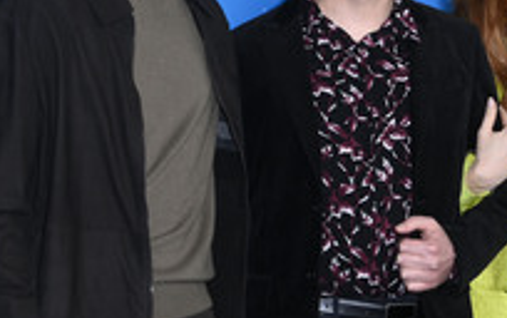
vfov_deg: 8.1
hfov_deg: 12.8
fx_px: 2241
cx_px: 409
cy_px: 112
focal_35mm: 162
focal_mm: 72
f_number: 5.6
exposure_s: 1/200
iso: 1000
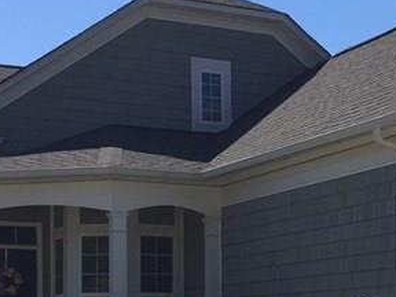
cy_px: 293
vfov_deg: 14.2
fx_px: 1178
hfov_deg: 18.5
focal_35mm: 103
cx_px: 404
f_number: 2.2
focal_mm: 4.15
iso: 32
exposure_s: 1/2825
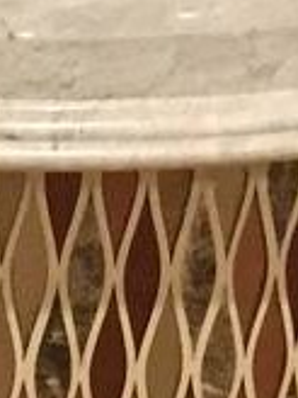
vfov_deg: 11.4
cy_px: -347
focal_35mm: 159
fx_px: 1825
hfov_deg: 9.3
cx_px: 210
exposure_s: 1/20
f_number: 2.2
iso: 250
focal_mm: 4.15
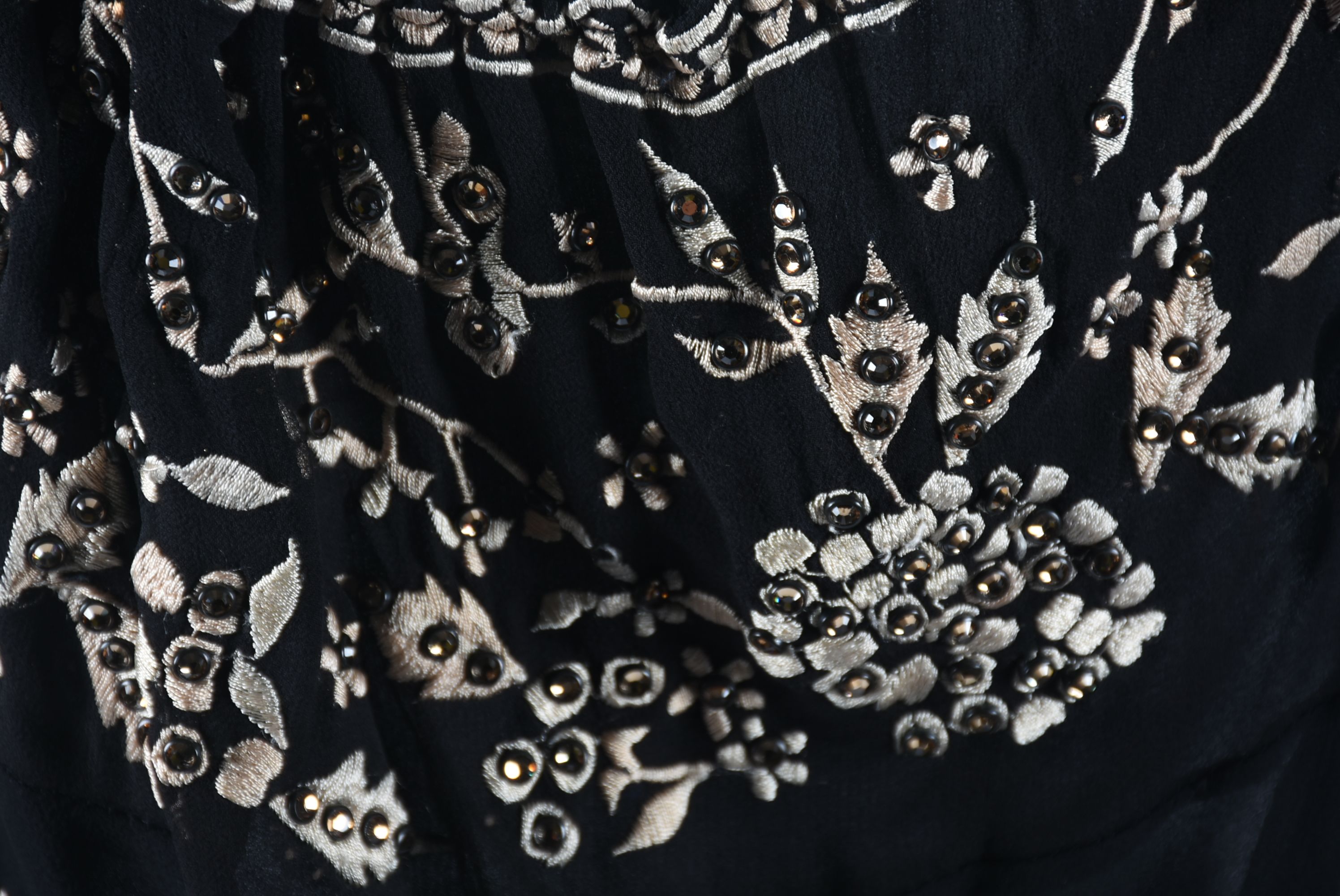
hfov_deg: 9.8
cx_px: 670
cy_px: 448
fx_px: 7822
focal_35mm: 210
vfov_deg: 6.6
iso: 200
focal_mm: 140
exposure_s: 1/125
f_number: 9
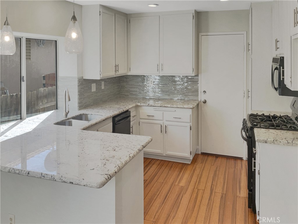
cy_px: 112
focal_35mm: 29
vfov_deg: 48.2
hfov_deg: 61.7
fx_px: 250
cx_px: 149
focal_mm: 3
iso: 16
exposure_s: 1/759
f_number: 1.8
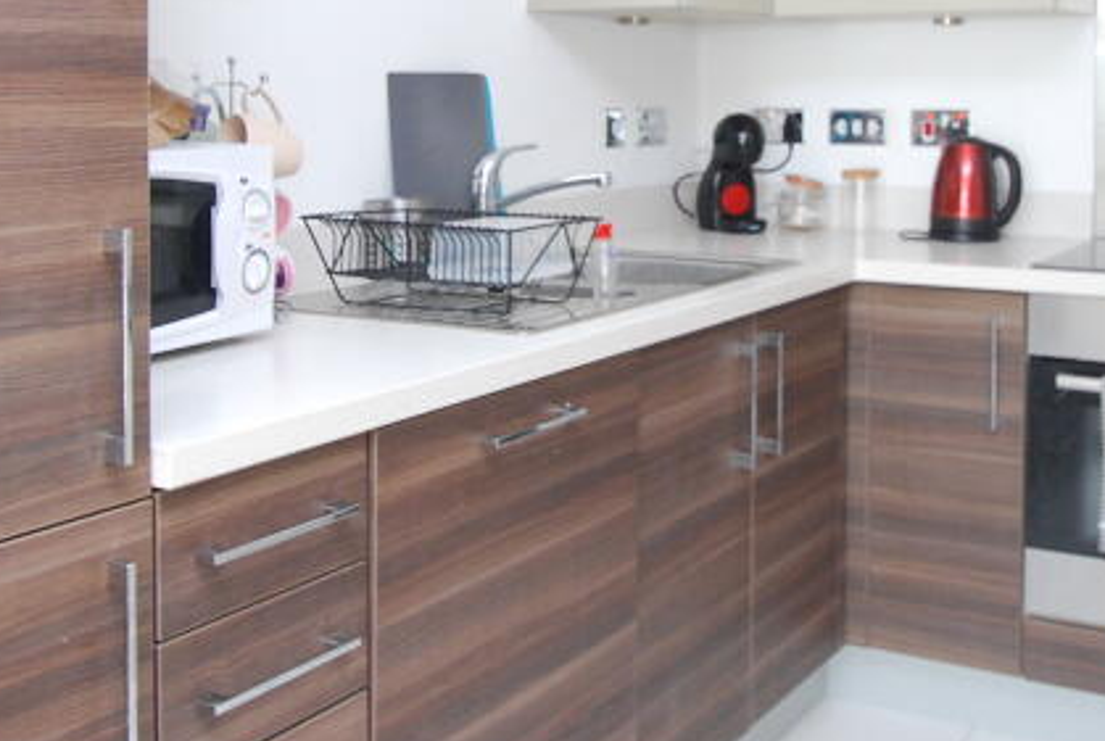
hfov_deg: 44.4
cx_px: 591
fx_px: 1353
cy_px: 96
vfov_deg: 29.6
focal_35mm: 44
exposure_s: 1/25
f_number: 3.8
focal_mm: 12
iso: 400
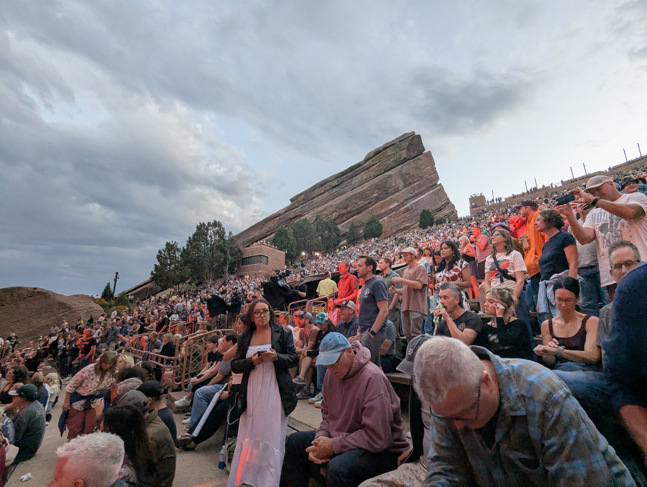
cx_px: 324
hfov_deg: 94.4
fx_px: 299
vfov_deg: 78.2
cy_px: 244
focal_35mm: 16
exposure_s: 1/94.4
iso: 167
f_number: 2.2
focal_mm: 2.35
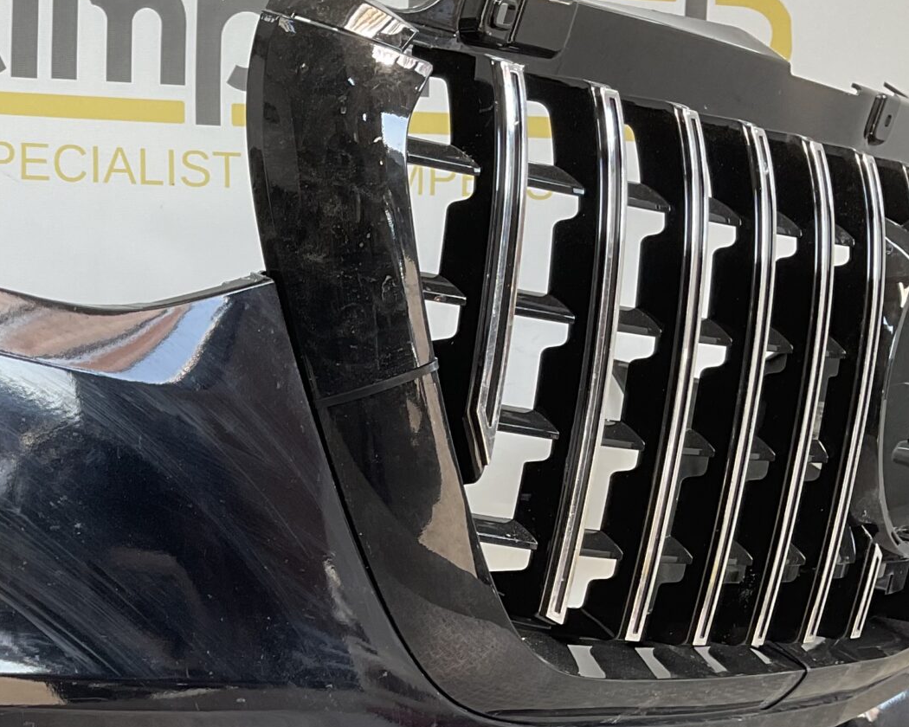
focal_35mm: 69
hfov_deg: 25.9
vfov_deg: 21.8
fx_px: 1856
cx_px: -30
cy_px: 615
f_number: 1.8
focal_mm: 3
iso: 20
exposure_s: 1/120
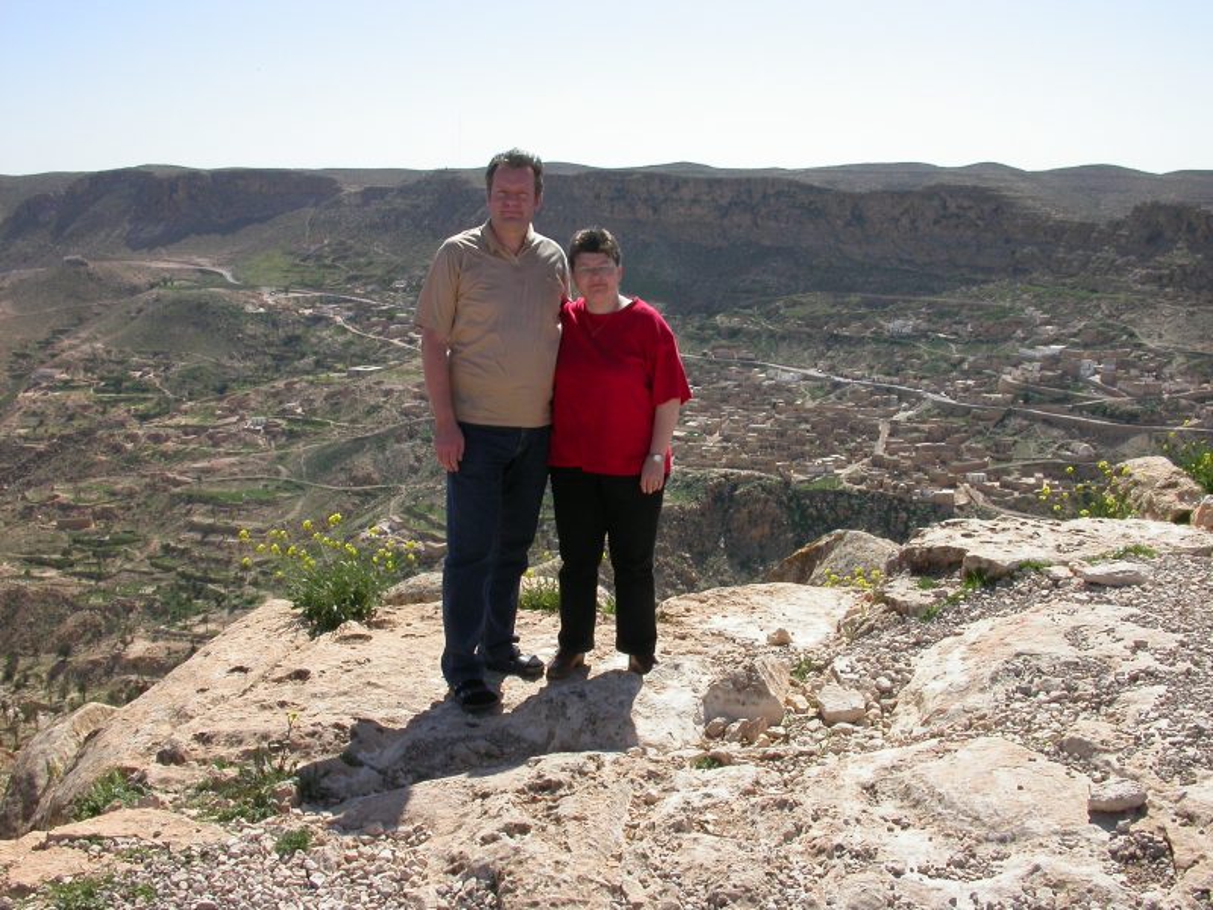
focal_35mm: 38
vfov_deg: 37.7
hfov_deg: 49.0
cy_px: 455
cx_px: 606
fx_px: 1332
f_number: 7.5
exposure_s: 1/282
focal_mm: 7.85
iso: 100
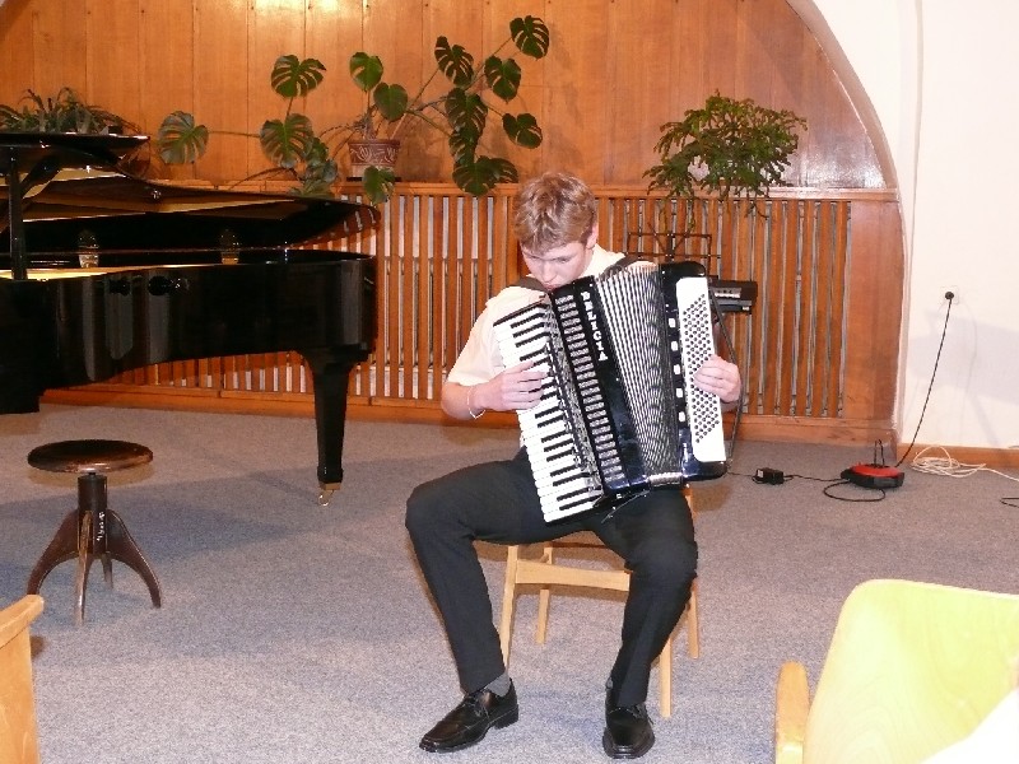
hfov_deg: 40.4
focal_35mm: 47
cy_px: 382
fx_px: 1384
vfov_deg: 30.9
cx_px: 510
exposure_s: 1/30
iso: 400
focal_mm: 8.8
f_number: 2.8
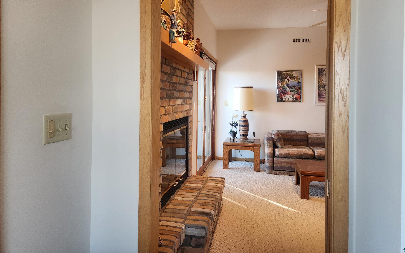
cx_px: 201
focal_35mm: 25
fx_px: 276
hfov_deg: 72.5
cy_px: 99
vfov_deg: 48.9
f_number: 1.8
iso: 160
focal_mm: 5.4
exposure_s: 1/180
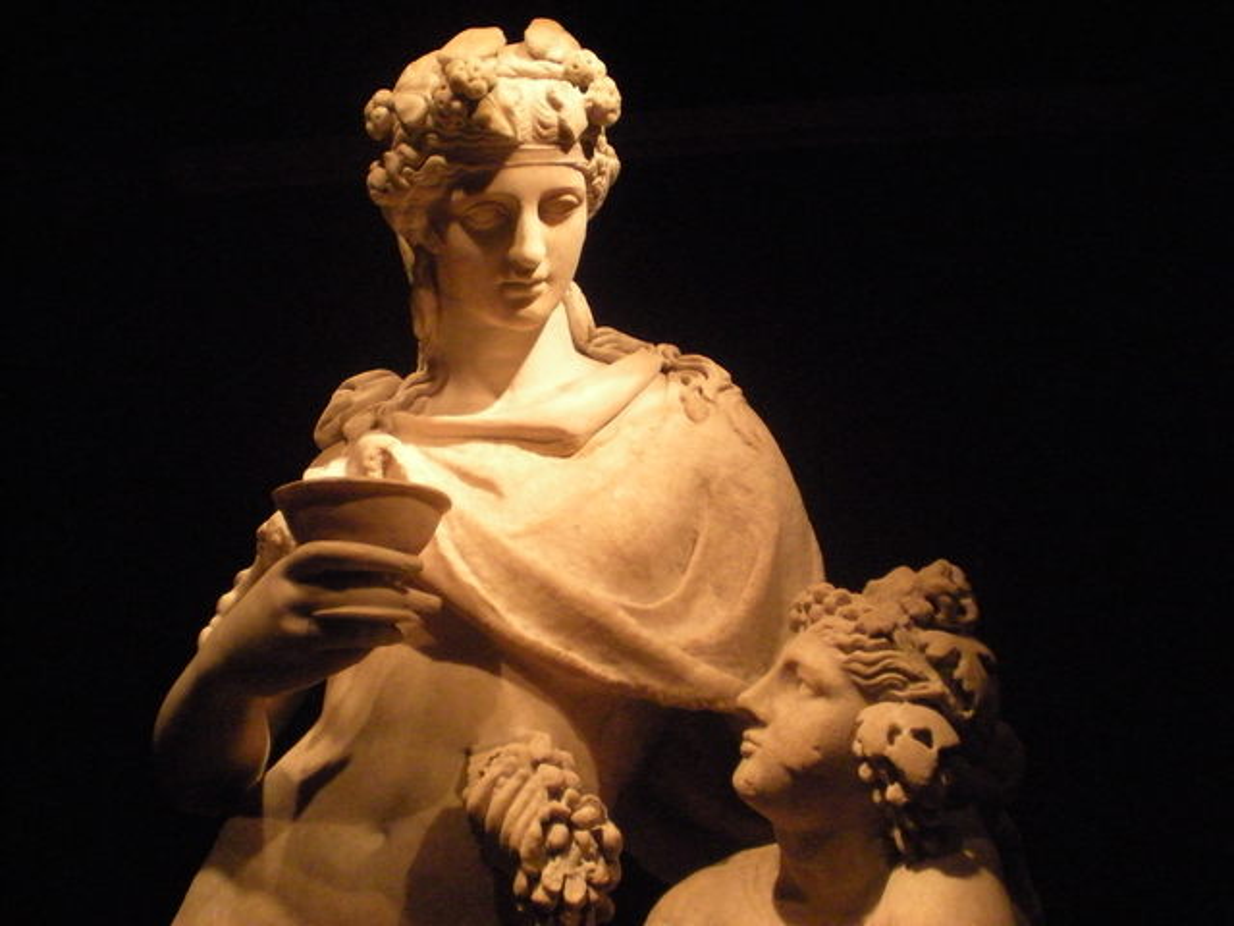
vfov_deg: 37.7
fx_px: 1355
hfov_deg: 49.0
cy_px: 463
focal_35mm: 38
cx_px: 617
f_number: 3.1
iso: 800
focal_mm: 6.3
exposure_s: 1/147
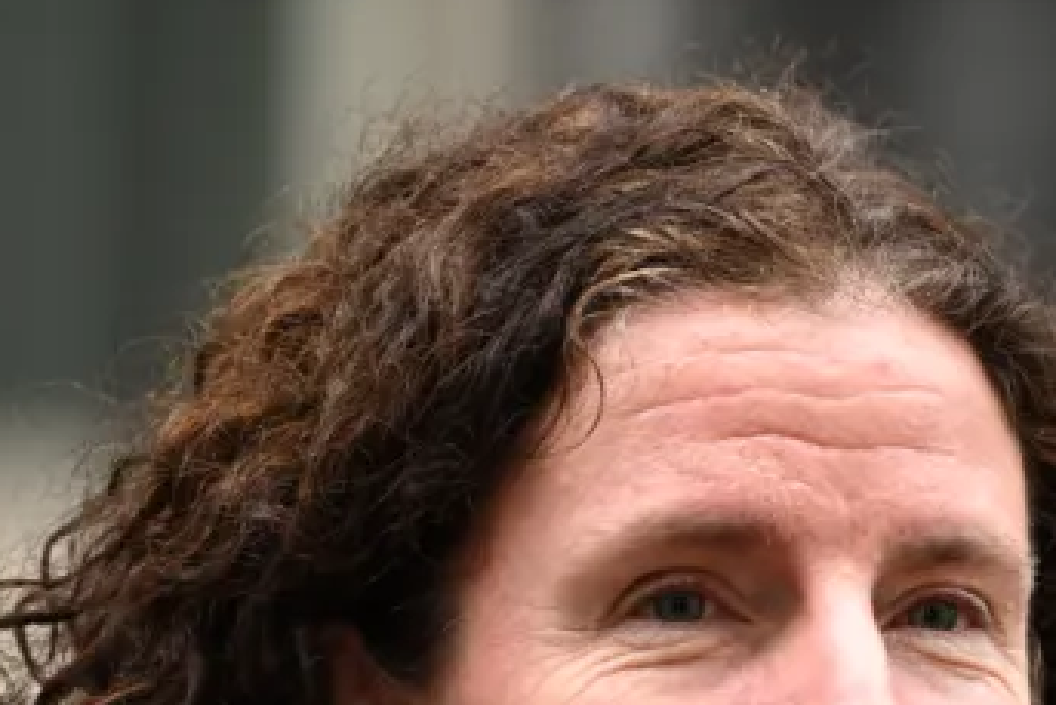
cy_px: 888
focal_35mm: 1193
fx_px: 35008
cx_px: 1007
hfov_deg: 1.7
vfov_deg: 1.2
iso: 1000
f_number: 2.8
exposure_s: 1/800
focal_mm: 400
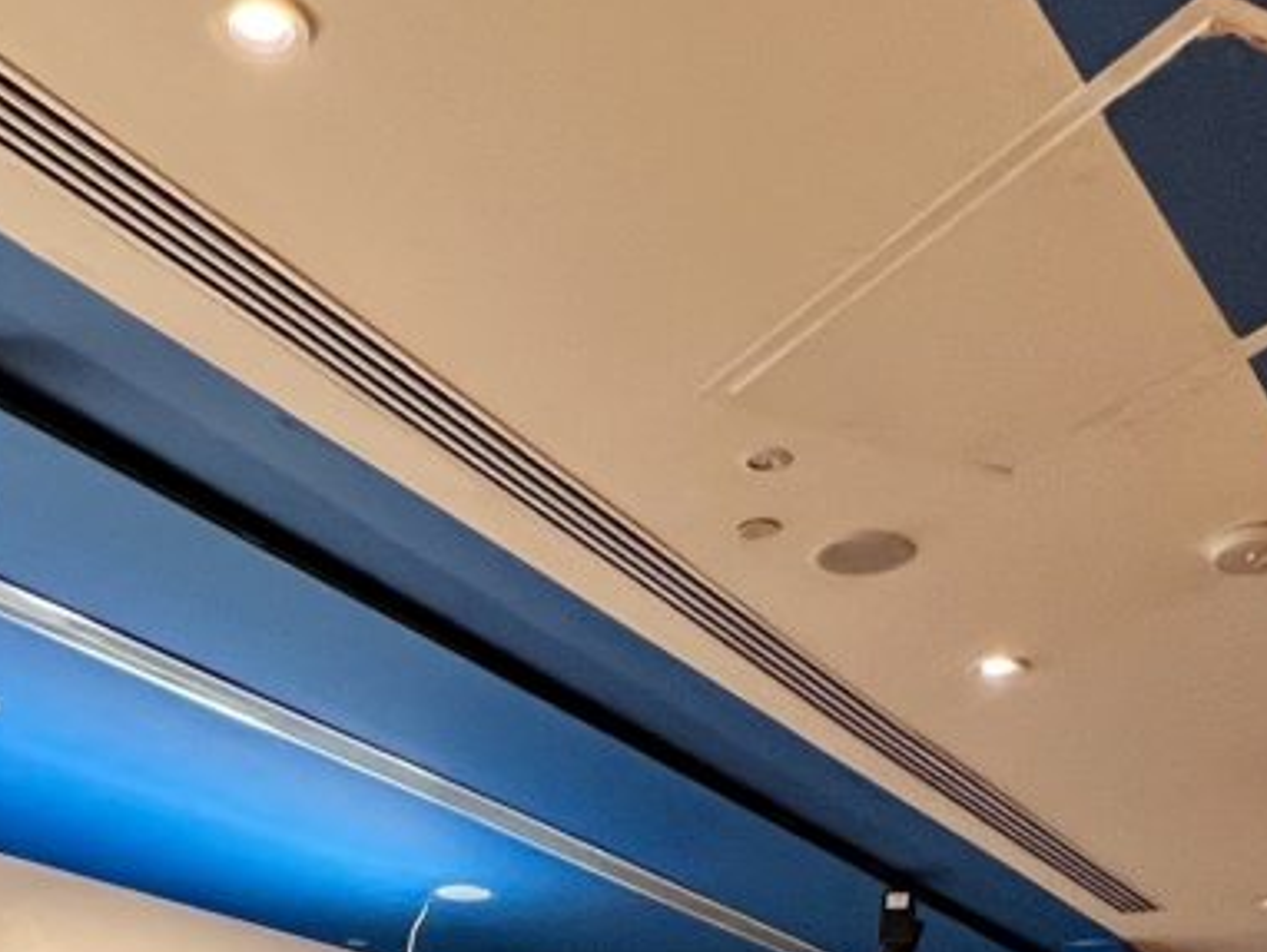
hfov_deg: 37.3
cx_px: 501
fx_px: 1868
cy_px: 1481
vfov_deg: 22.6
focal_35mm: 51
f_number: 1.8
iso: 320
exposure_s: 1/56
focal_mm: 1.57
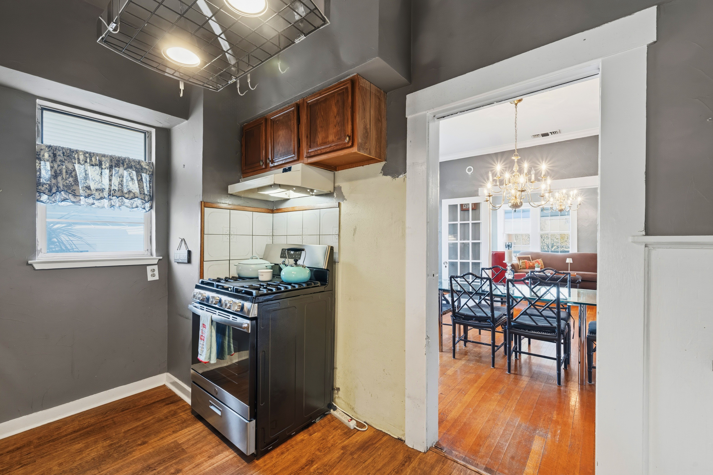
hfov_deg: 100.4
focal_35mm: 15
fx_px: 297
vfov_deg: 77.3
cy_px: 238
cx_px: 356
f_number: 10
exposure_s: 1/10
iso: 400
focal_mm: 15
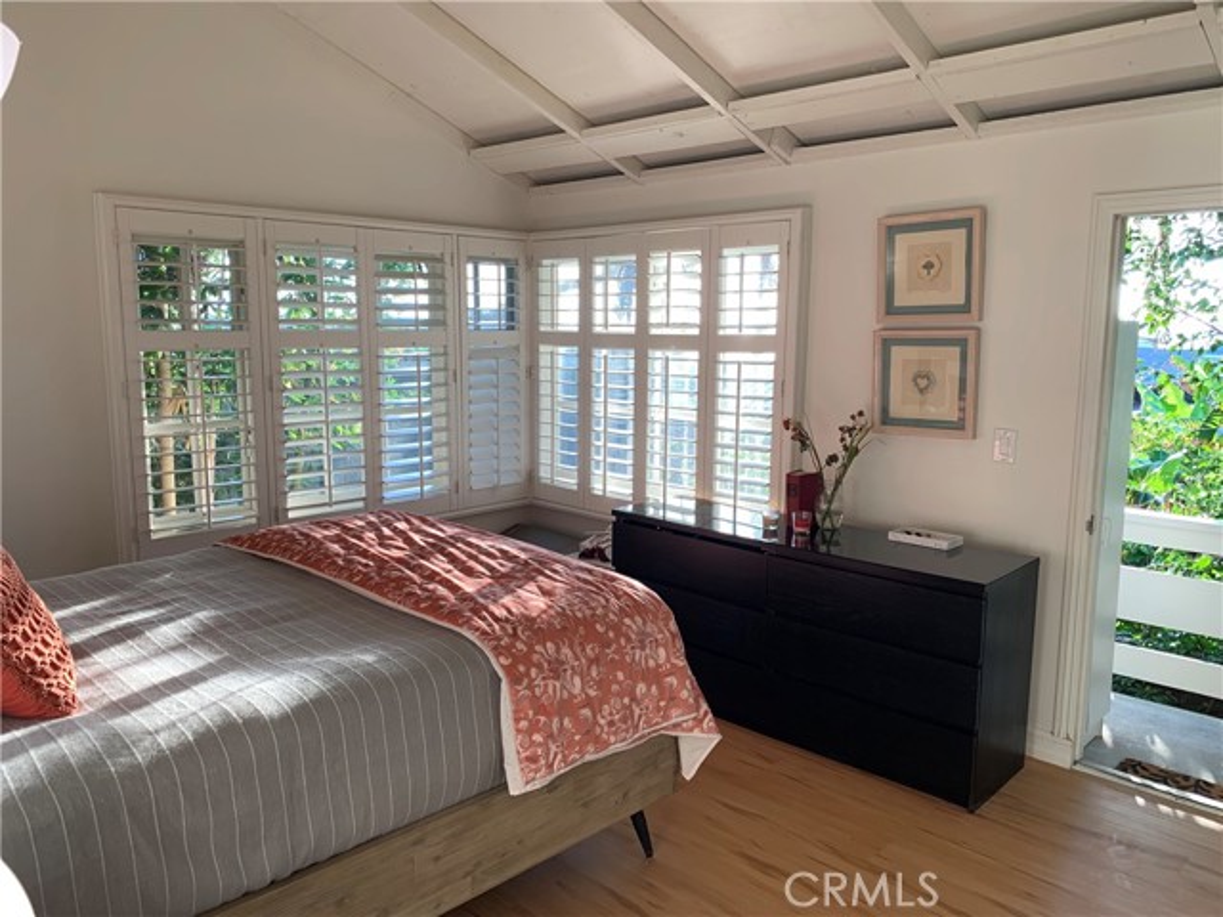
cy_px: 458
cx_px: 612
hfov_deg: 67.3
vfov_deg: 53.1
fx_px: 919
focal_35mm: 26
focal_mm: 4.25
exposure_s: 1/120
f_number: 1.8
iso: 32
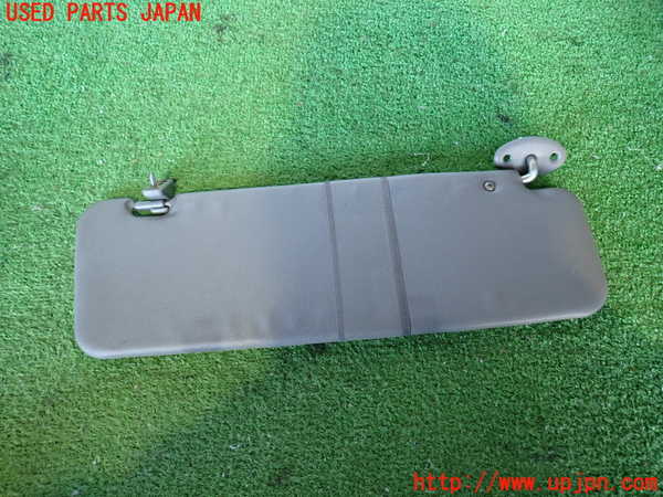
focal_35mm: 25
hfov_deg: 69.4
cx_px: 332
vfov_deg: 54.9
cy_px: 248
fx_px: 479
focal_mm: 4.5
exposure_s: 1/30
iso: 250
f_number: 2
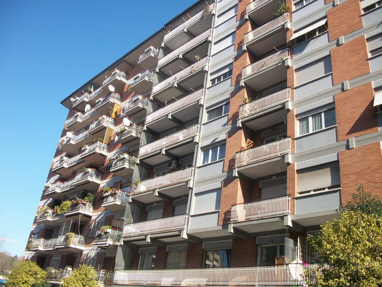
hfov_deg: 56.8
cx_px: 191
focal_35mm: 32
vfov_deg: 44.2
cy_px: 144
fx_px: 353
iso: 80
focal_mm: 5.7
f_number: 8.8
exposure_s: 1/100
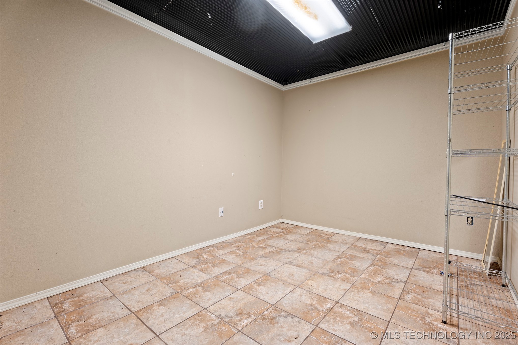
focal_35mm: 16
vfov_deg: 73.7
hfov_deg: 96.7
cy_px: 172
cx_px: 259
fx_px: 230
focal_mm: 16
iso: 160
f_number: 8
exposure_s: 1
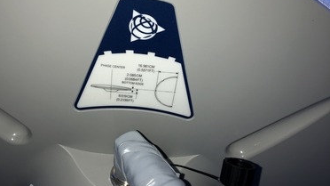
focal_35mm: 41
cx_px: 165
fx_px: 359
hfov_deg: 49.4
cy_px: 84
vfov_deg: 29.0
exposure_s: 1/42
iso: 20
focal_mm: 3.99
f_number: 1.8
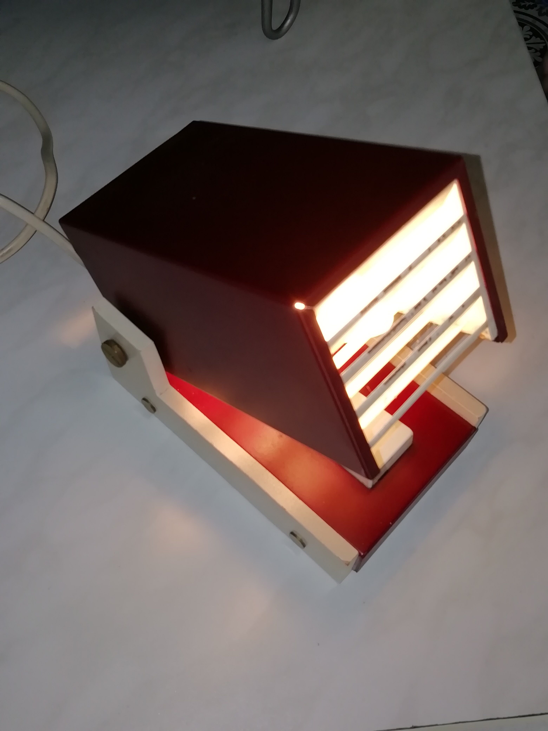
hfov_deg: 38.7
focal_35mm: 37
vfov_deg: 50.1
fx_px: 781
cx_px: 274
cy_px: 366
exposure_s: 1/115
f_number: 2.2
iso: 50
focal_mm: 3.21
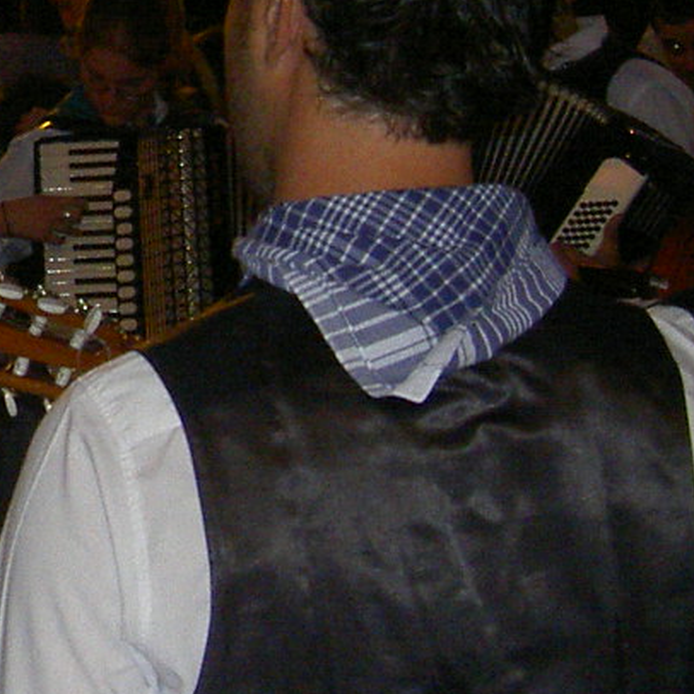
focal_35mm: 136
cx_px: -354
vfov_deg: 12.7
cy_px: 46
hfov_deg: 12.2
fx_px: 3085
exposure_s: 1/59.5
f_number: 2.8
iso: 100
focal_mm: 8
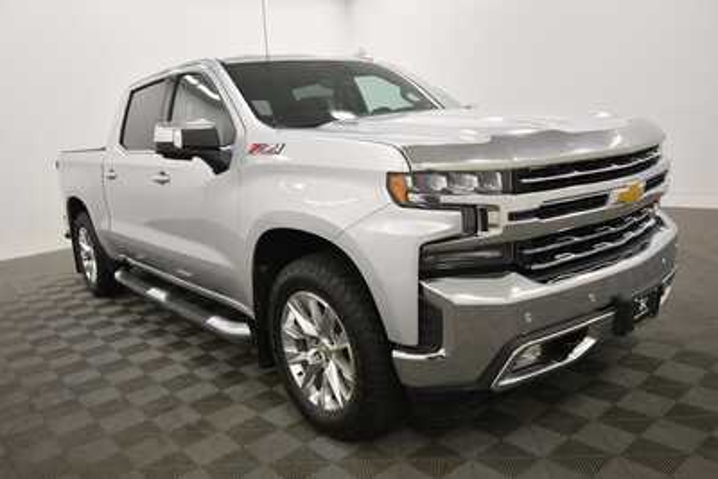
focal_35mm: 28
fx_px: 559
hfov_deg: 65.5
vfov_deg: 46.4
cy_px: 240
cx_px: 359
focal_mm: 19
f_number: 5.6
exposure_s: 1/160
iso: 800
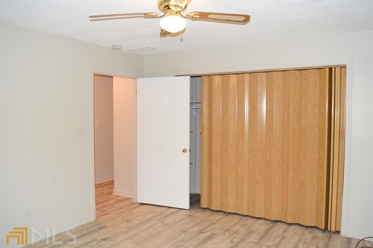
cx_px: 192
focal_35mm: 28
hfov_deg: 65.5
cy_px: 124
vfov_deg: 46.4
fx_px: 290
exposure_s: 1/60
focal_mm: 18
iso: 1250
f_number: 5.6
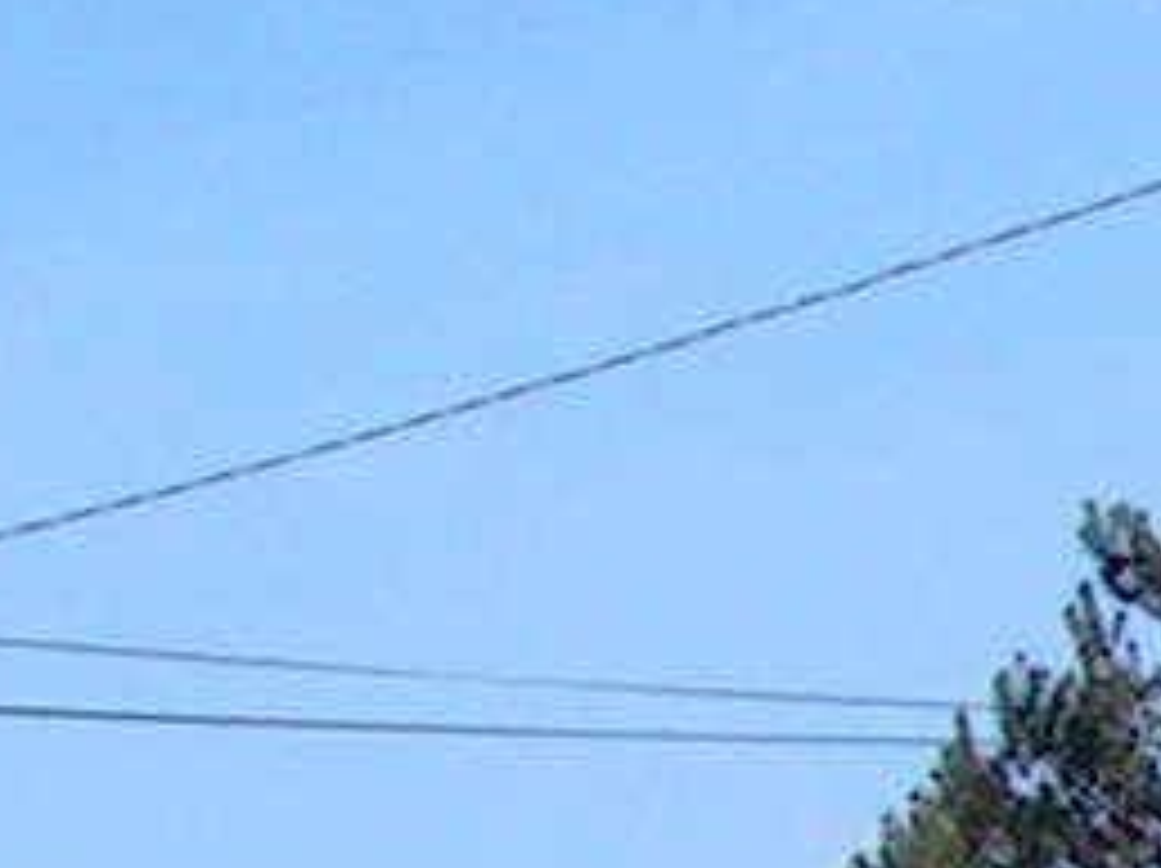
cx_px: 3038
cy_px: 1561
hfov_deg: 6.6
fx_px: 9483
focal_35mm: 283
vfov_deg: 5.2
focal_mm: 6.3
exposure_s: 1/320
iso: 50
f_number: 5.6
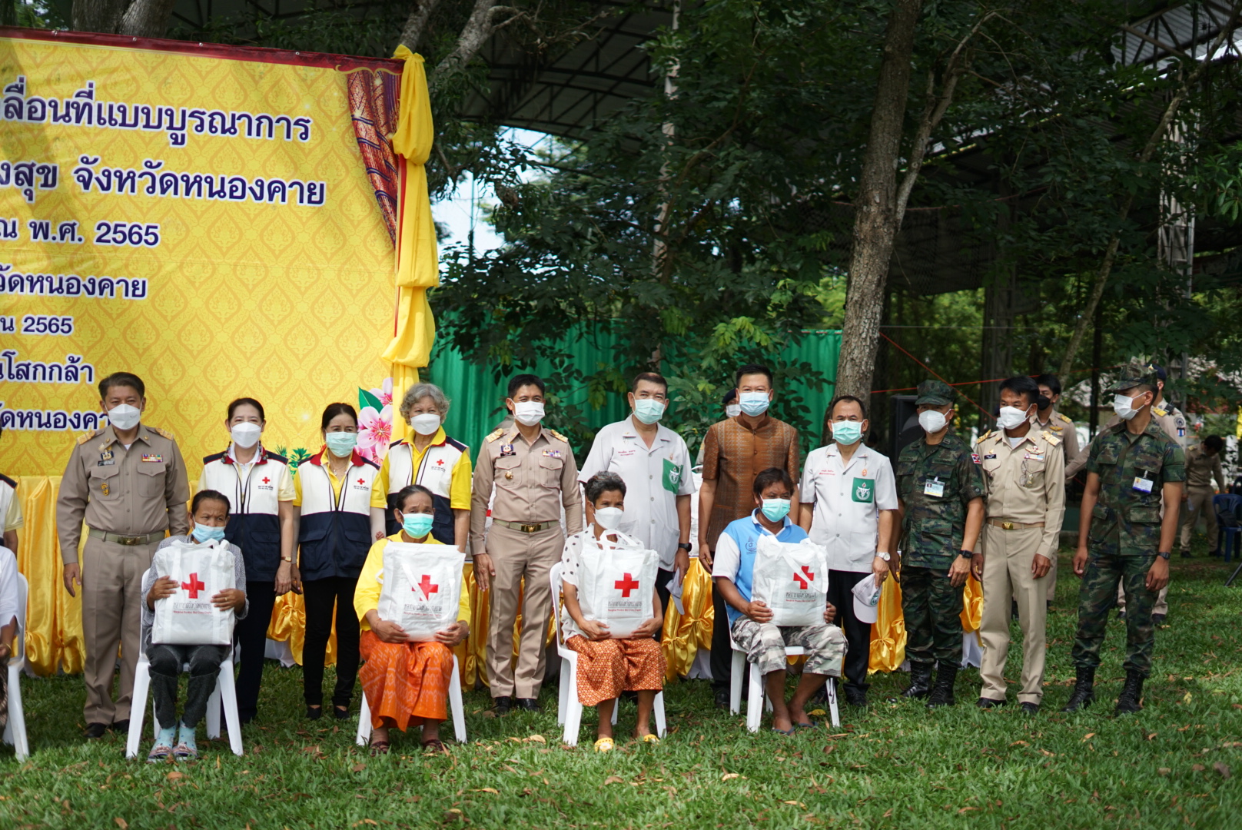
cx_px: 621
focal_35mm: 50
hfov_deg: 39.6
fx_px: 1726
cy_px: 415
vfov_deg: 27.0
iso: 400
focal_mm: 50
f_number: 2
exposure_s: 1/6400
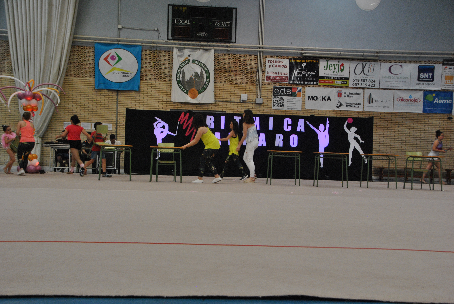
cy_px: 152
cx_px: 227
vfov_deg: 26.6
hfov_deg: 38.8
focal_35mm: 51
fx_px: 644
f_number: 6.3
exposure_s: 1/160
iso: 800
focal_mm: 34
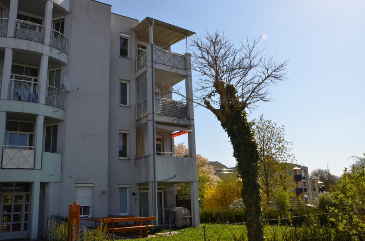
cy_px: 120
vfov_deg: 43.4
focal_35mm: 30
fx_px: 304
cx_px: 182
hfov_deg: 62.0
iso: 640
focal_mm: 20
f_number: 22
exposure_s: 1/250
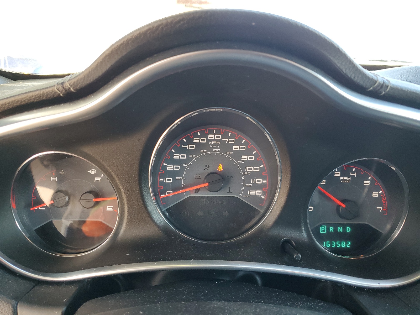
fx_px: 315
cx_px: 210
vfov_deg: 53.1
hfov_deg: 67.3
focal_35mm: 26
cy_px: 158
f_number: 1.5
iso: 84
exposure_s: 1/120
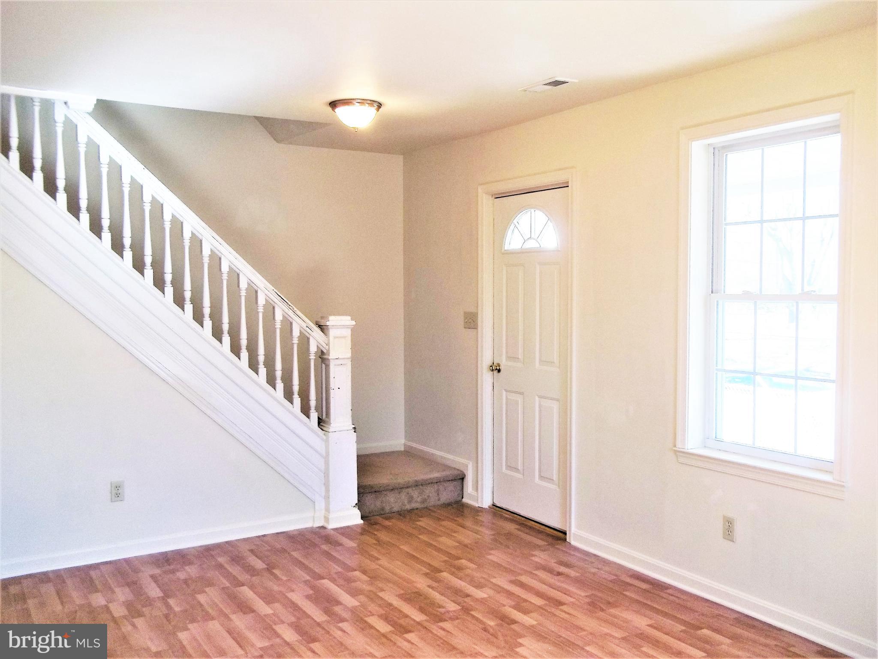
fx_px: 812
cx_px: 439
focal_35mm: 32
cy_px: 330
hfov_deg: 56.8
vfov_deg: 44.2
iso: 80
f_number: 2.9
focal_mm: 5.7
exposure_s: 1/60
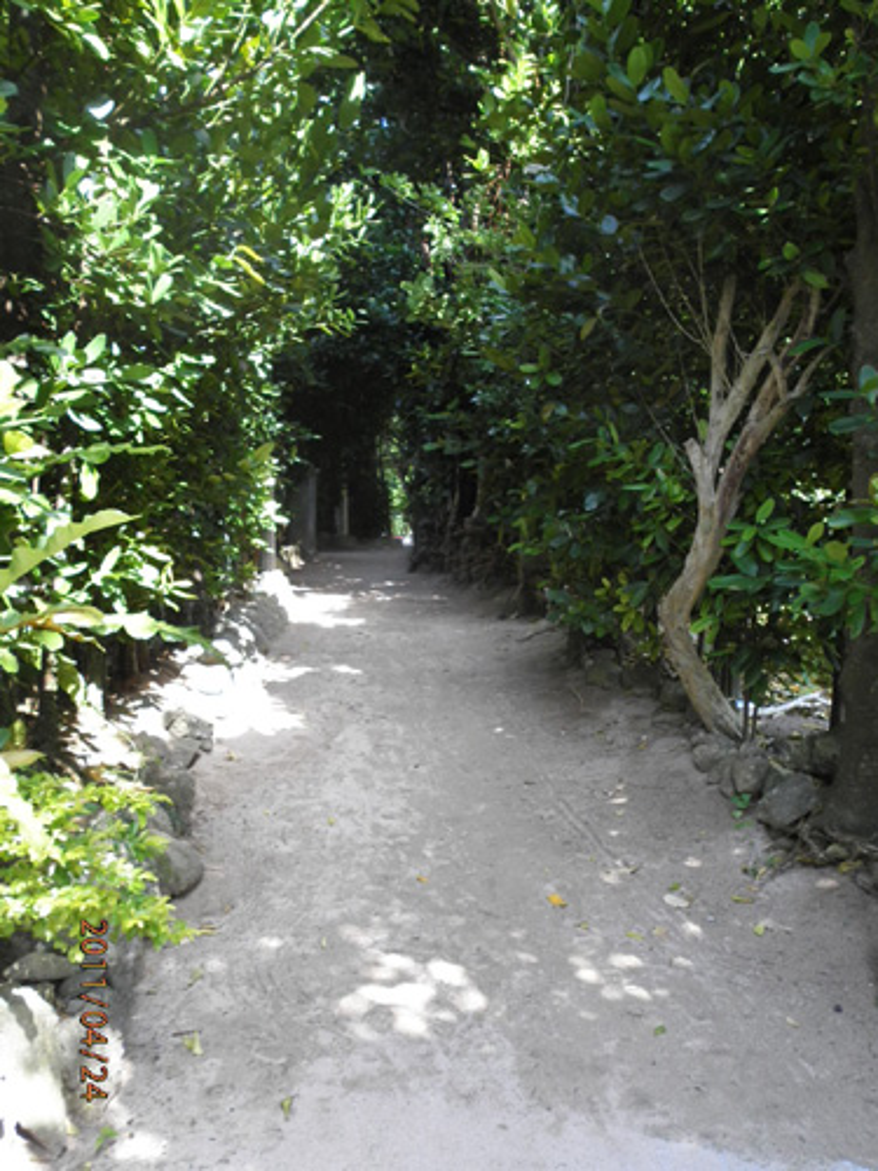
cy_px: 586
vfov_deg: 56.8
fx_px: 1082
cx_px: 439
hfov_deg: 44.2
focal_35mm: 32
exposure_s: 1/50
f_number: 3.5
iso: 100
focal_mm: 5.8
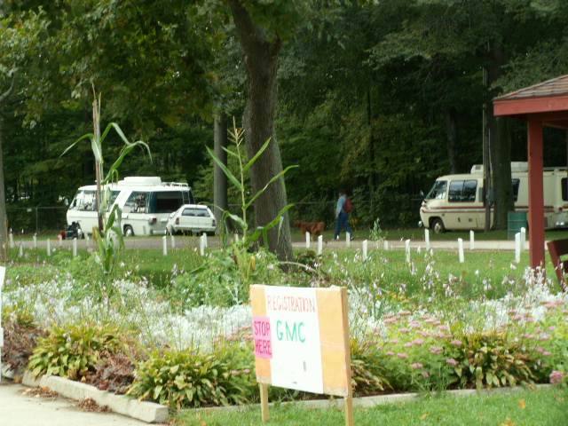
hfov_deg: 17.1
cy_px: 213
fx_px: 1887
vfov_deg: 12.9
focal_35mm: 115
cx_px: 284
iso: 50
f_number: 6.3
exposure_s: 1/40
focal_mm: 18.85
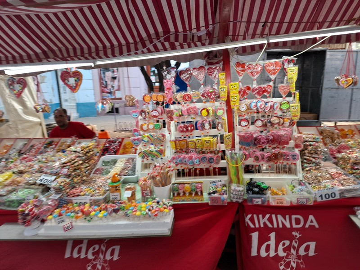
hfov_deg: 73.9
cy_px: 135
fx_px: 239
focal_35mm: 23
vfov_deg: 58.9
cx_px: 180
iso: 80
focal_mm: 5.54
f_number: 1.8
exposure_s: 1/100
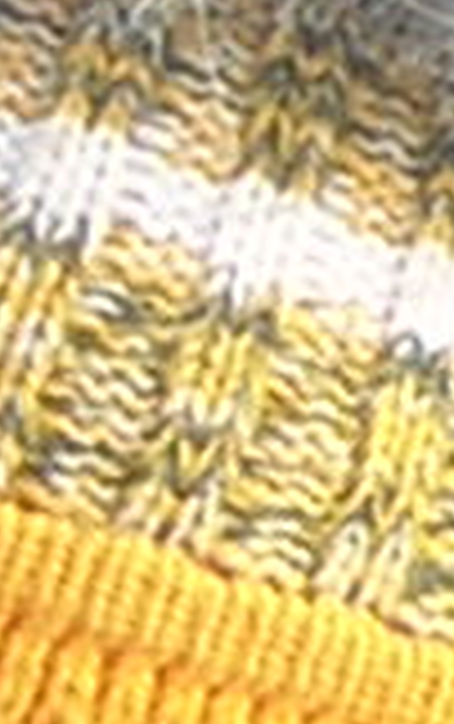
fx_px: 7483
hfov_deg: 3.4
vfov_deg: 5.5
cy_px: 9
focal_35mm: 379
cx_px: 1461
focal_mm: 4.7
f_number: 2.6
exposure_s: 1/165
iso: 100
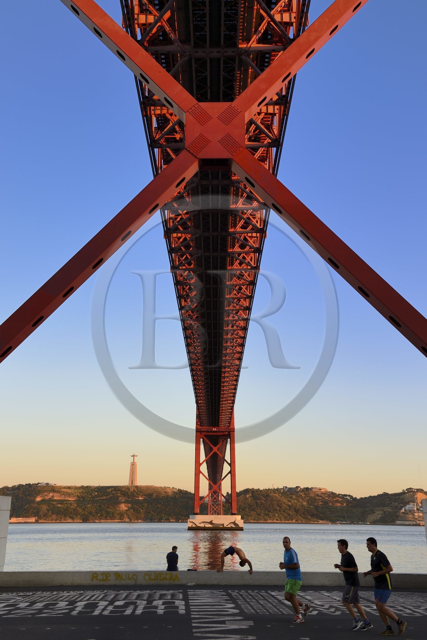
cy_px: 320
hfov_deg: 38.9
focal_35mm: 34
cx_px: 214
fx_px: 605
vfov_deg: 55.8
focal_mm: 34
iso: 400
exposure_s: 1/250
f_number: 6.3
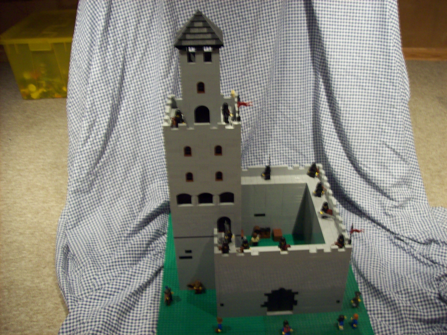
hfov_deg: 51.4
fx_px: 465
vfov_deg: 39.6
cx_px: 224
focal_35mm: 36
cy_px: 168
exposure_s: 1/8.36
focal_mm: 6
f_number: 2.7
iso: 160
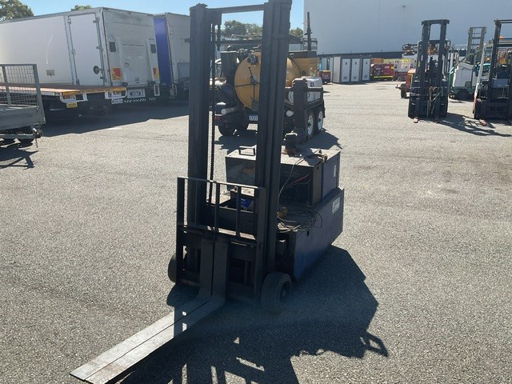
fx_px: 429
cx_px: 256
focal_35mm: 29
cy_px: 192
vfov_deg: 48.2
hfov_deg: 61.7
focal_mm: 3
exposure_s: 1/1412
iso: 16
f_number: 1.8
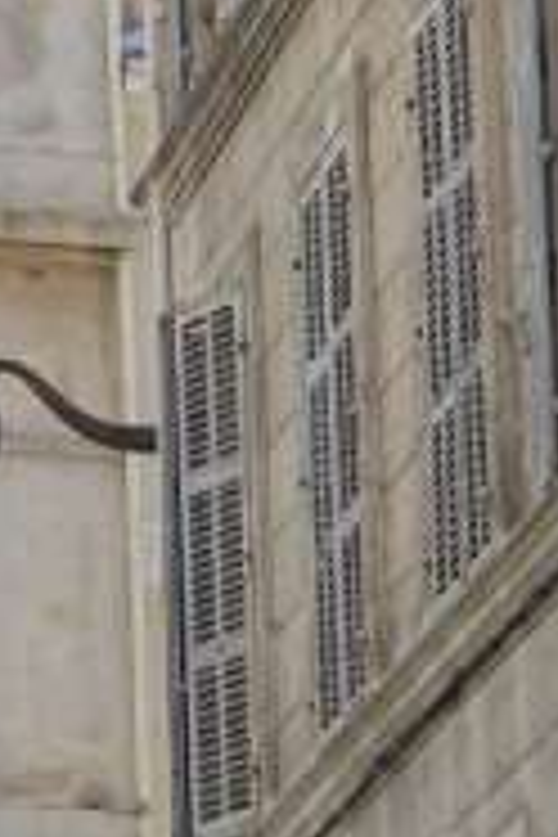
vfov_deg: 6.8
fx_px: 7021
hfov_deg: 4.5
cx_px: -333
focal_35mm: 302
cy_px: 392
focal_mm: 70
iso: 125
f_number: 5
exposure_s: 1/100
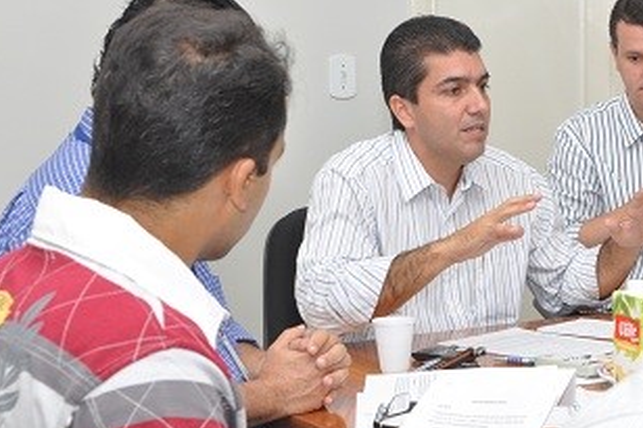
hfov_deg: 21.7
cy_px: 181
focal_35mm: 93
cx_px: 489
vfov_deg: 14.7
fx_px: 1660
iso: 640
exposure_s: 1/50
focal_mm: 40
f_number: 9
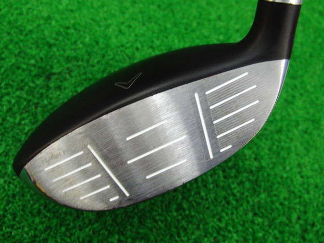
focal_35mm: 38
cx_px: 165
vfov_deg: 37.7
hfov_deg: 49.0
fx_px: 356
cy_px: 122
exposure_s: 1/40
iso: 400
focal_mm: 6.42
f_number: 3.6
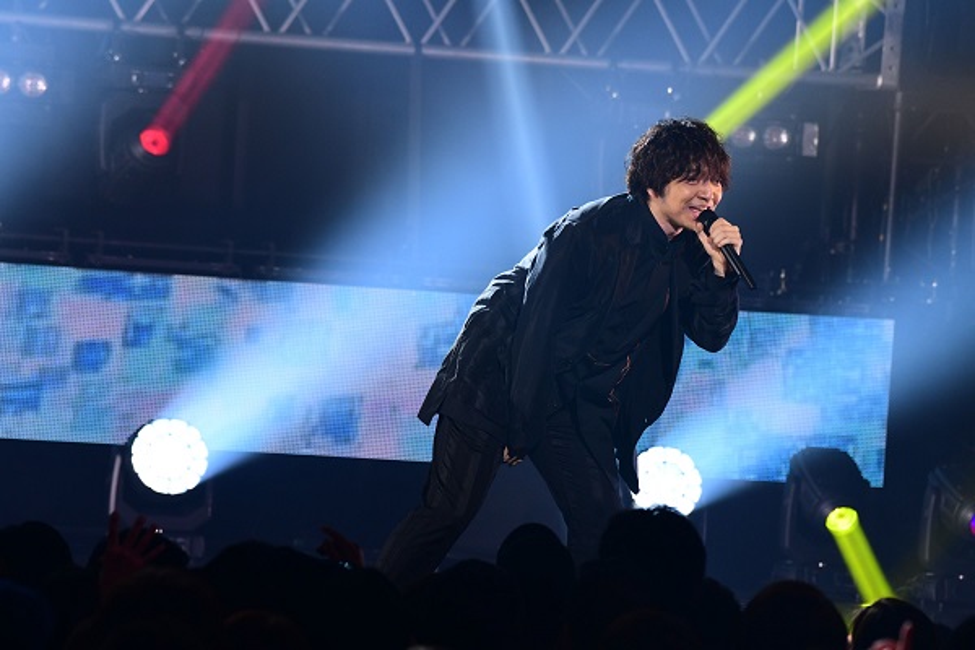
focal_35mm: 260
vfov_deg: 5.3
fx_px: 7041
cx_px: 488
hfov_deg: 7.9
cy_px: 325
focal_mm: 260
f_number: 7.1
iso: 2000
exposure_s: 1/320
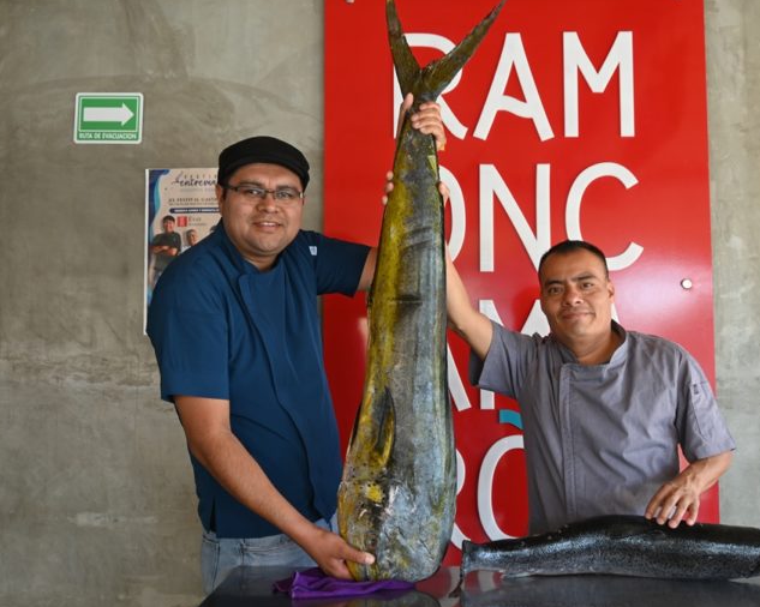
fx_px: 922
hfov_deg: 44.8
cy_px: 304
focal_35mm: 41
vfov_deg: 36.5
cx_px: 413
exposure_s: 1/40
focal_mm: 24
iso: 110
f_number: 4.2
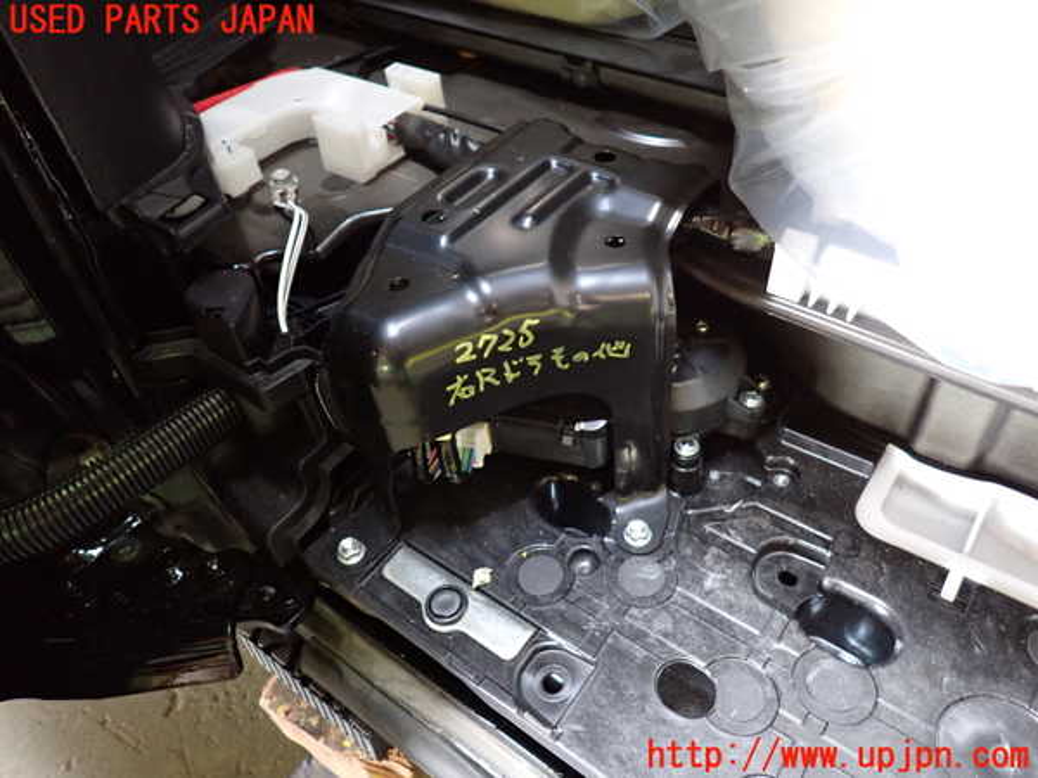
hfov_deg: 69.4
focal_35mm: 25
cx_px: 519
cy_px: 389
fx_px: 750
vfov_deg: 54.9
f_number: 2
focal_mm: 4.5
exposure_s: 1/25
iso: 800
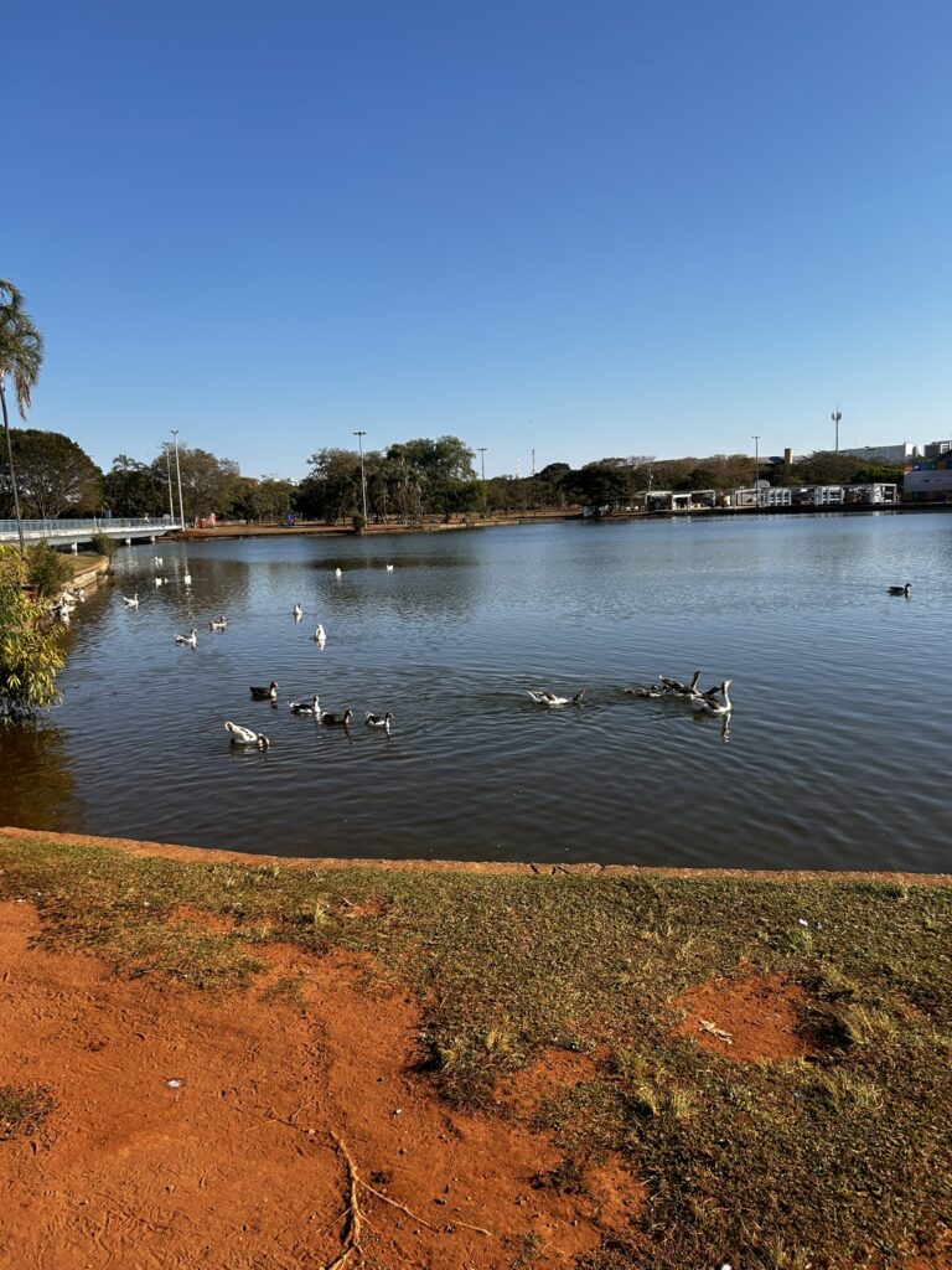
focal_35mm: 26
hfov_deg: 53.1
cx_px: 476
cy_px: 635
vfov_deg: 67.3
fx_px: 953
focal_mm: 5.7
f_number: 1.5
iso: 50
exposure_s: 1/2994
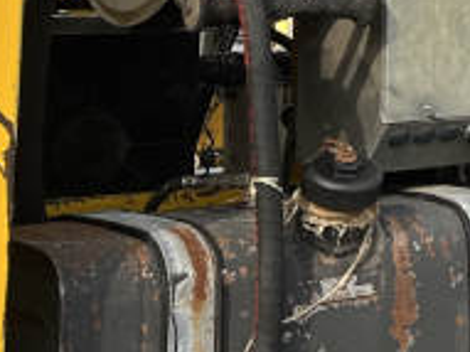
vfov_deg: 10.1
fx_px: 1845
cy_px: -352
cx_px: 760
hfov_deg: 13.5
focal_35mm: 136
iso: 50
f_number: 1.5
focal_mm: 5.7
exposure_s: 1/3077
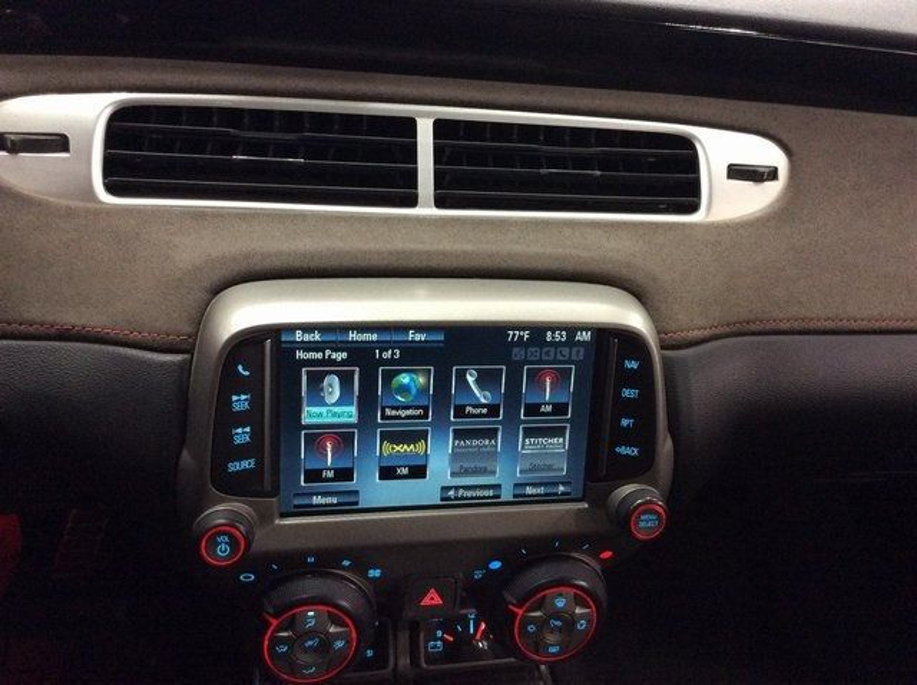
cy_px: 342
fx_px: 846
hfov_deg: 56.9
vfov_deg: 44.1
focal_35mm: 32
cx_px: 458
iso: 250
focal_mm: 3.3
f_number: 2.4
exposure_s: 1/24
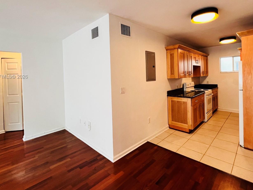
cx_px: 129
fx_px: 124
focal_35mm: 17
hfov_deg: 91.0
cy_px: 77
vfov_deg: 74.0
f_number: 1.8
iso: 200
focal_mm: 1.57
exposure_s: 1/120
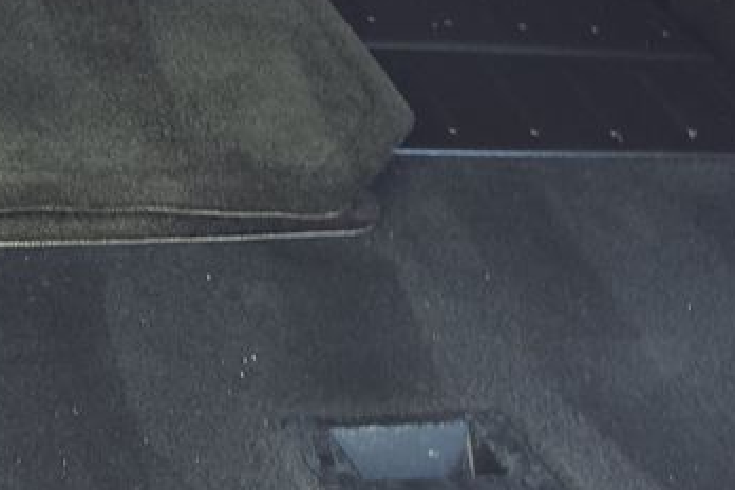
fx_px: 2246
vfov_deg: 12.2
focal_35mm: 110
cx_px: 308
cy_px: -112
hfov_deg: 18.6
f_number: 1.8
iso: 25
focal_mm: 5.4
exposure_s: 1/127
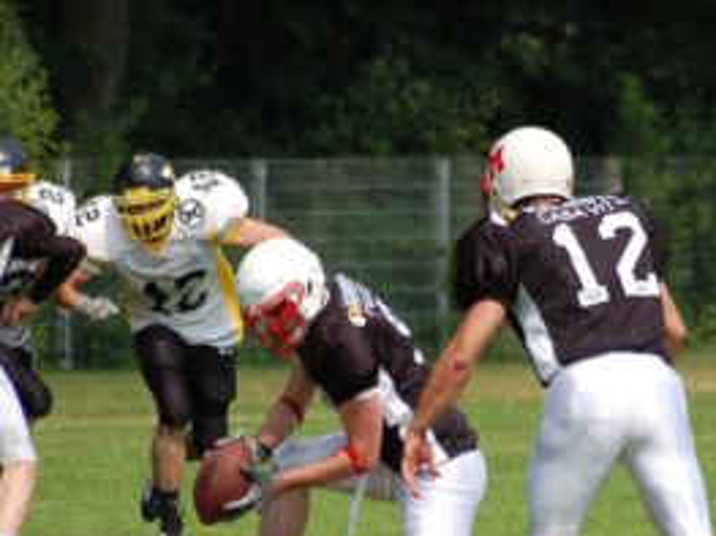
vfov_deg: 3.1
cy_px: 386
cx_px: 442
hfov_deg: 4.1
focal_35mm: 484
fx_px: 10003
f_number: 5
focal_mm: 195
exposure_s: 1/1250
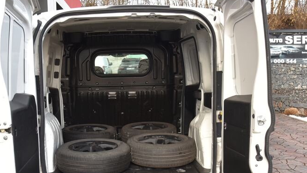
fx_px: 318
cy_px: 100
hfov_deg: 50.9
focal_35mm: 39
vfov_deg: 30.4
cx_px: 110
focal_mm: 24
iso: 500
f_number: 5.6
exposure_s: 1/125
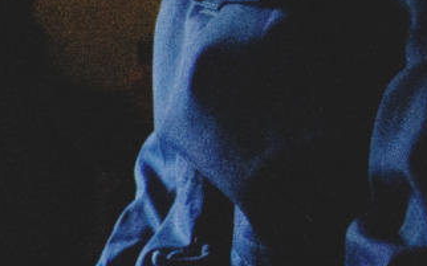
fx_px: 3199
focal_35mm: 275
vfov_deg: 4.8
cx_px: -1203
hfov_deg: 6.4
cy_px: -5
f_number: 2
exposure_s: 1/100
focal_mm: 35
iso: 1600
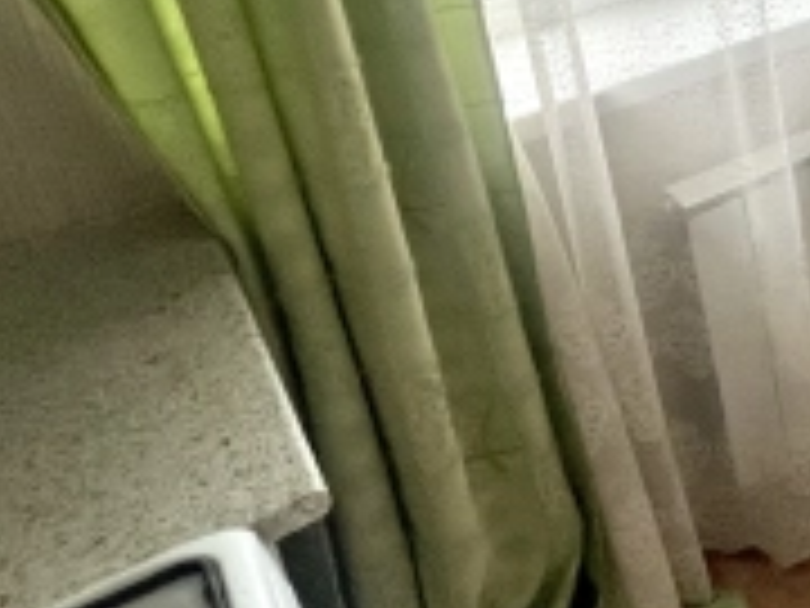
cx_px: 1179
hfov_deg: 28.9
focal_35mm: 45
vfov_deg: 29.3
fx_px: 1053
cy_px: -45
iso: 160
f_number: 1.8
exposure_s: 1/100
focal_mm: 1.57
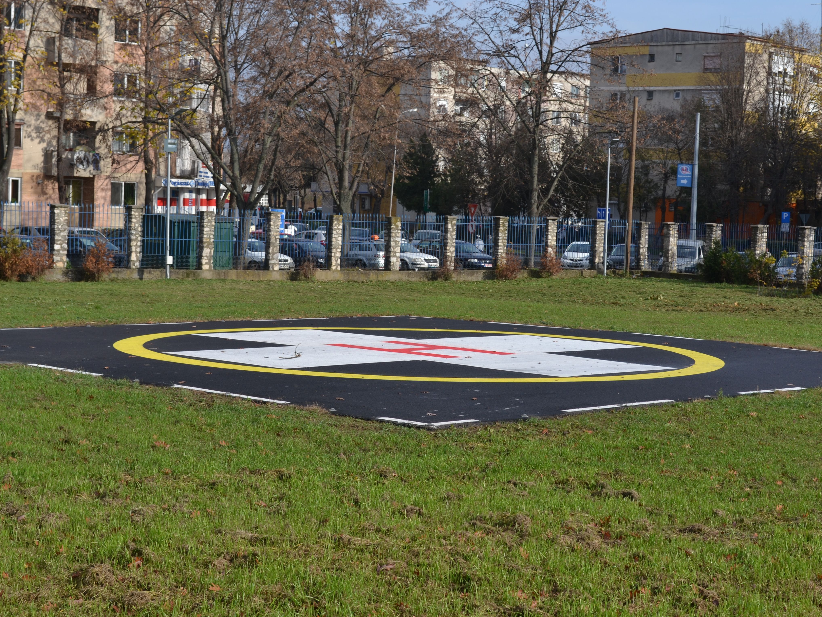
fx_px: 1747
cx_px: 466
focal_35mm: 74
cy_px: 309
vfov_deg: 20.0
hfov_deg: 26.5
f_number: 7.1
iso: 100
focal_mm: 45
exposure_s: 1/200
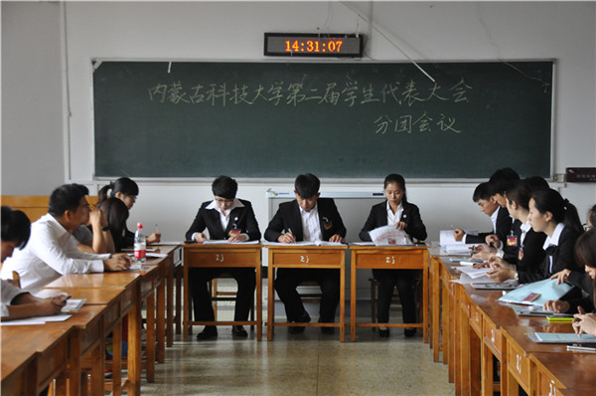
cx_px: 298
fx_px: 1190
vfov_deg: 18.9
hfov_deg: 28.1
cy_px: 198
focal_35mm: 72
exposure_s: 1/80
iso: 1600
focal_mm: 48
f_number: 4.8
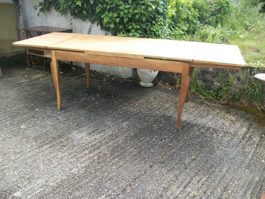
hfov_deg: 56.8
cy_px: 100
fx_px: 245
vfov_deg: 44.2
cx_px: 132
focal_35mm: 32
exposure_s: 1/50
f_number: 8.8
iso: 80
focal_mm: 5.7
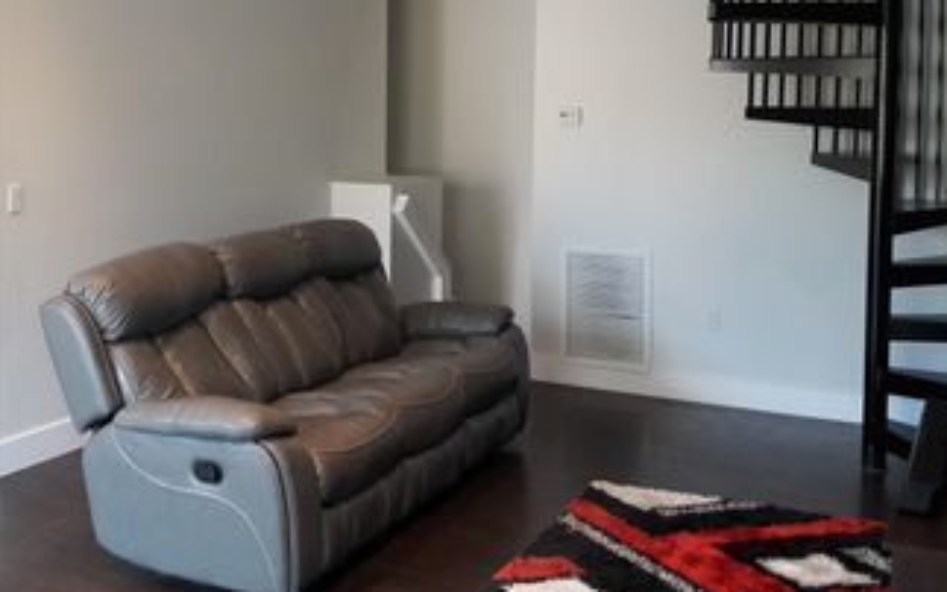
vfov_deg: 27.6
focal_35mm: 46
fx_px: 1187
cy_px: 151
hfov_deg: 43.5
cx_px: 449
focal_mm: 3.7
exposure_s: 1/30
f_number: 1.9
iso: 100
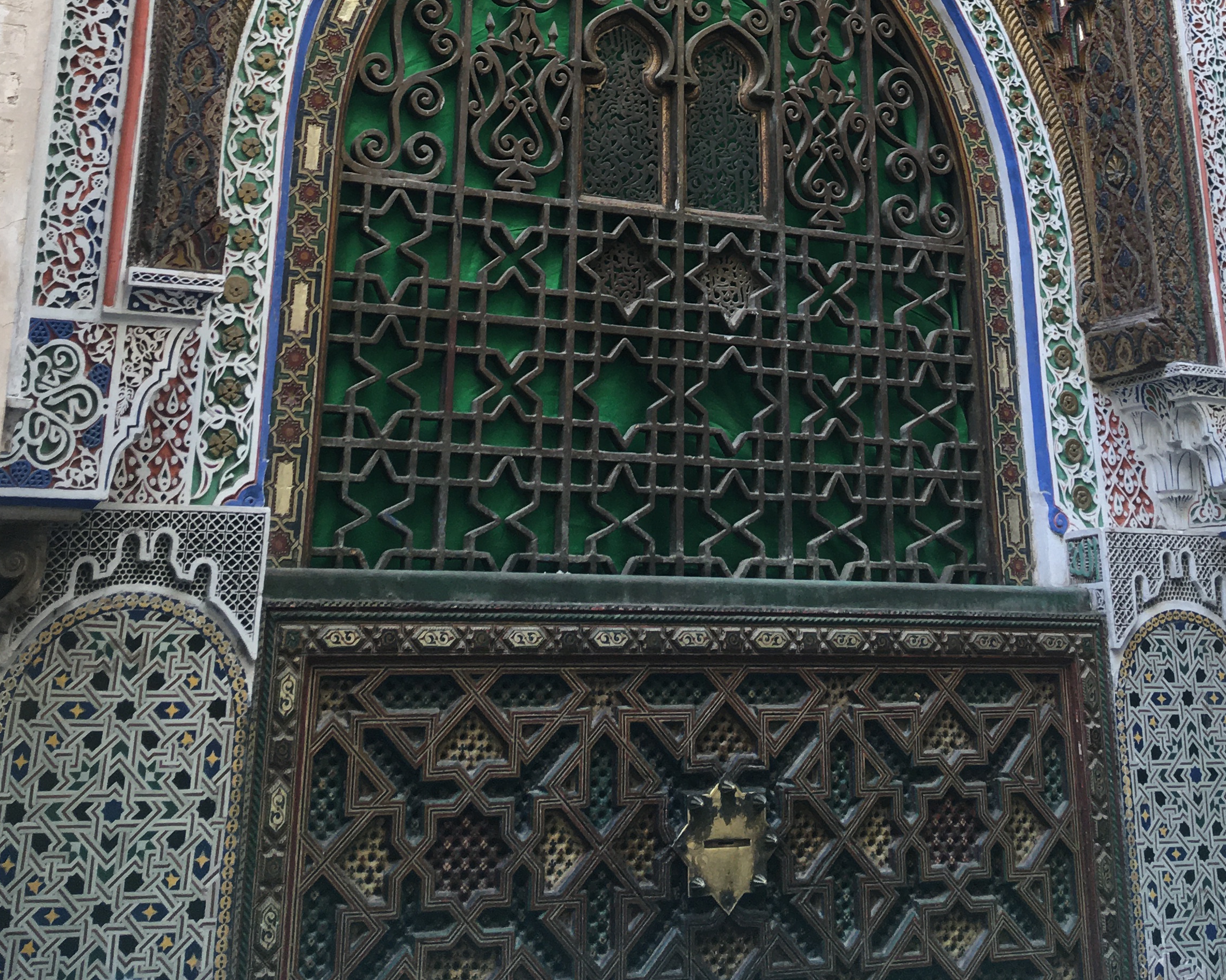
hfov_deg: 37.2
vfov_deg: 27.8
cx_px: 729
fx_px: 1814
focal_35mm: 50
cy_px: -78
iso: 40
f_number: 2.2
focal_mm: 4.15
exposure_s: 1/100
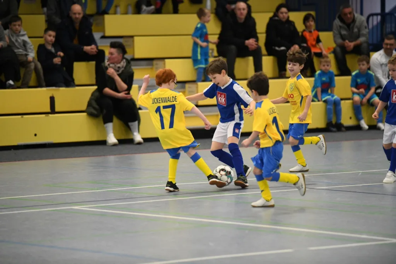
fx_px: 2144
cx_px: 198
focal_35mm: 195
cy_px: 132
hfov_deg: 10.6
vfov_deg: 7.0
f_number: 2.8
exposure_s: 1/1250
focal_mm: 195
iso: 8000
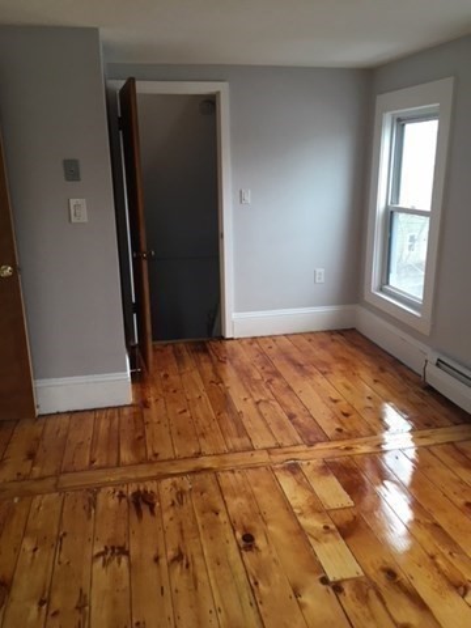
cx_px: 236
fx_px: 526
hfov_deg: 48.2
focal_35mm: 29
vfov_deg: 61.7
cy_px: 314
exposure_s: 1/30
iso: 32
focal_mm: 4.15
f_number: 2.2
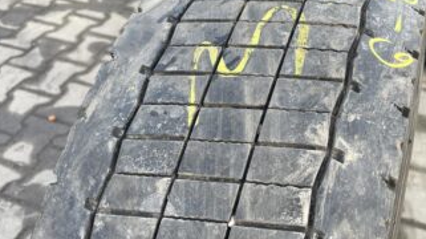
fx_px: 429
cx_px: 235
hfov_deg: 52.7
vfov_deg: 31.1
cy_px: 115
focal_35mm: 38
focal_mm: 4.2
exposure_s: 1/121
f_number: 1.6
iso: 32
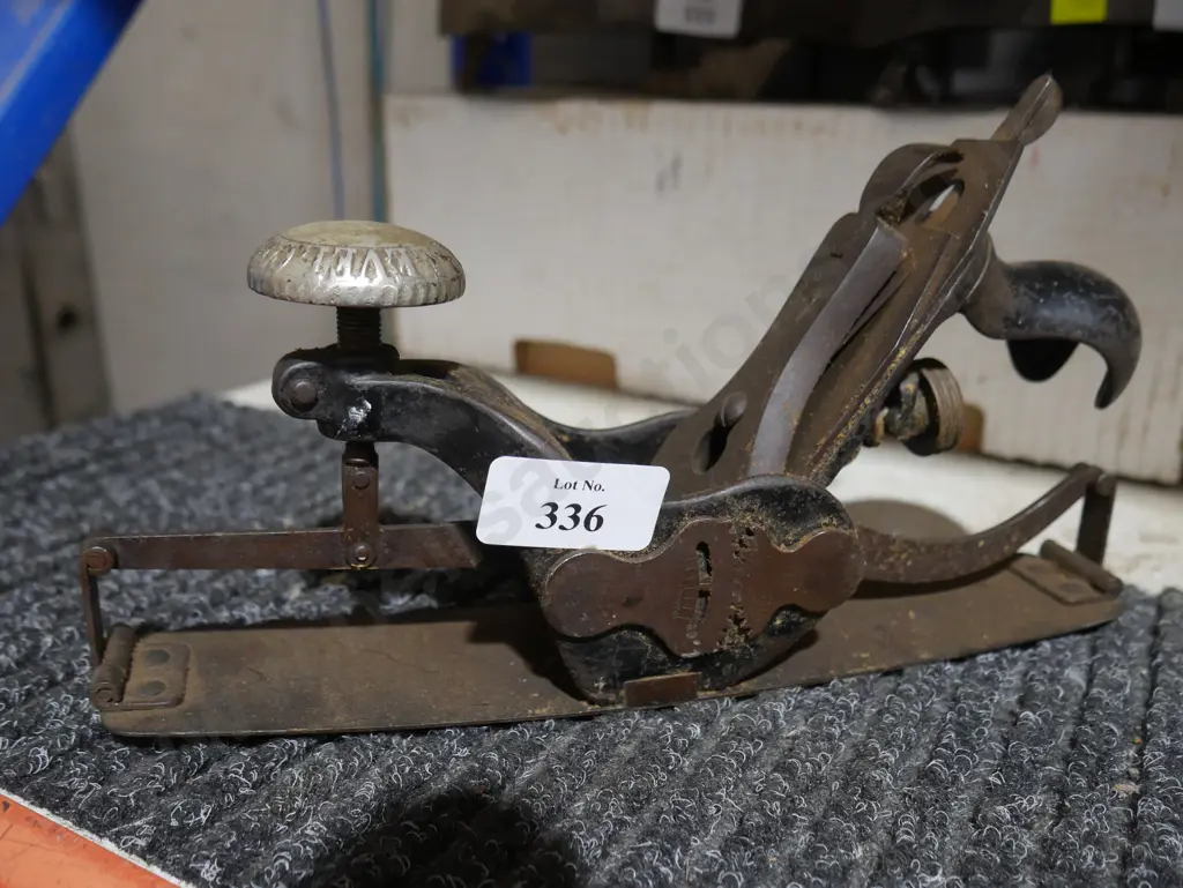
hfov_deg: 56.8
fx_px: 1094
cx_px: 592
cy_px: 444
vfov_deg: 44.2
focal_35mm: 32
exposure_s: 1/60
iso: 1000
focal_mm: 16
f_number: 3.6
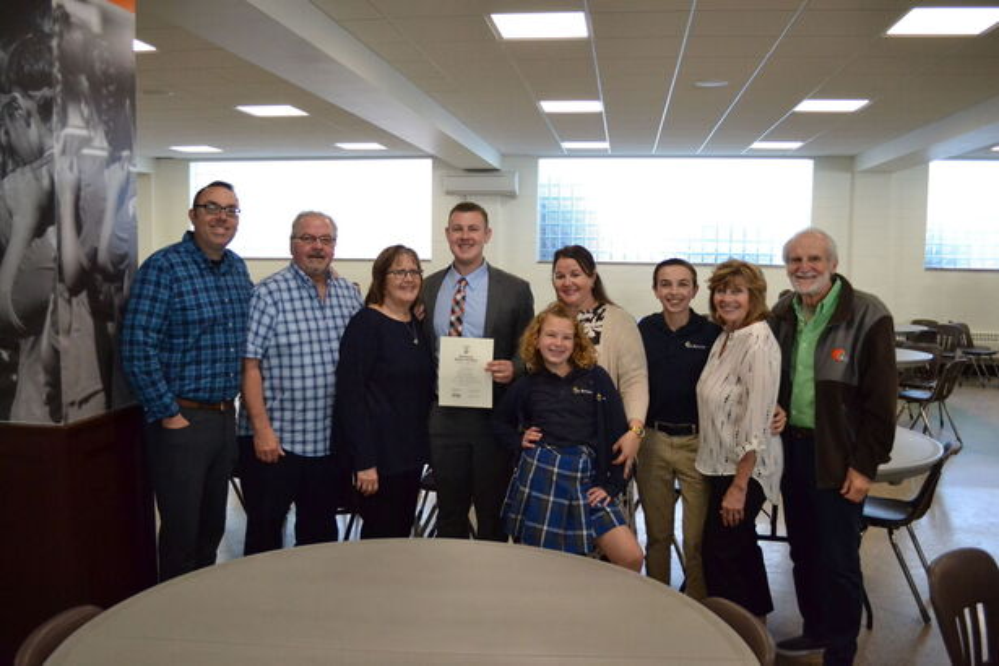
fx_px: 832
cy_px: 333
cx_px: 500
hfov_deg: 61.9
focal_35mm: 30
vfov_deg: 43.6
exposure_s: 1/500
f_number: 3.8
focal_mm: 20
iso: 2800
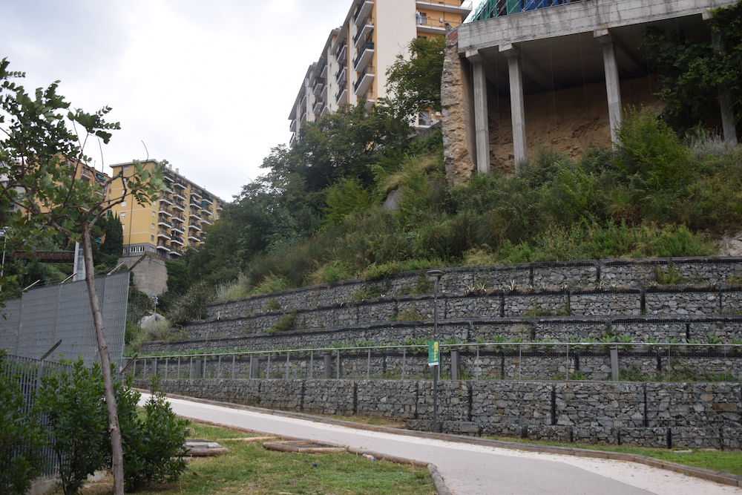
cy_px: 248
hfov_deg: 49.5
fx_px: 804
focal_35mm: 39
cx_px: 371
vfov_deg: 34.2
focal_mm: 26
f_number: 5.6
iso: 250
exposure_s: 1/250
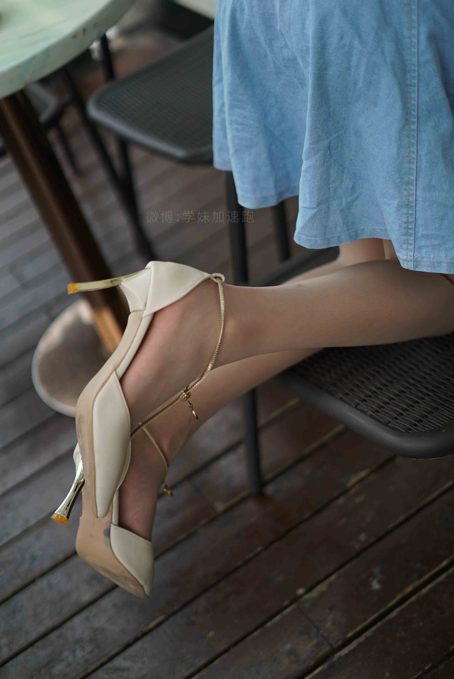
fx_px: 945
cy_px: 340
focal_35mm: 50
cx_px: 227
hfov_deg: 27.0
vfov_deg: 39.6
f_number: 1.8
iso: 200
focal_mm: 50
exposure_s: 1/4000
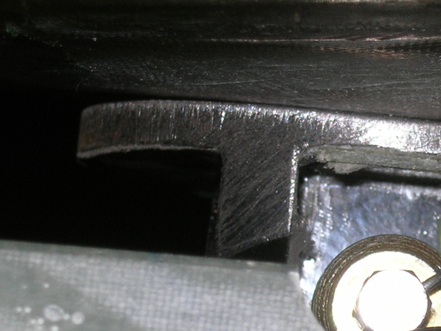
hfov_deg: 6.4
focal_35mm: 309
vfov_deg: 4.8
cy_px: 194
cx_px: 495
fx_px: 3938
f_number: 8.2
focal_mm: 23.4
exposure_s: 1/60.1
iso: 64
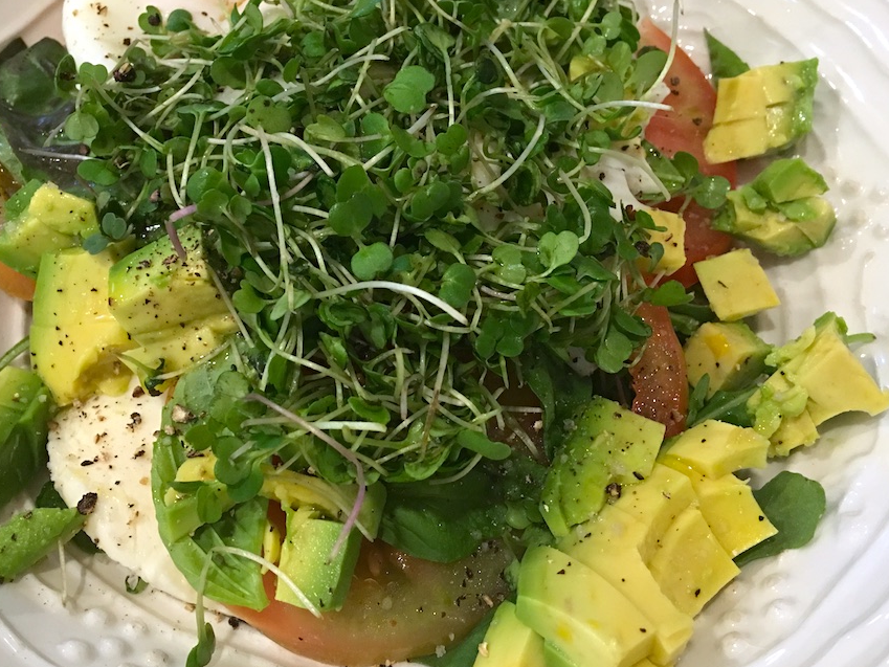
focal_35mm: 41
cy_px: 283
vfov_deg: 35.1
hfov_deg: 45.7
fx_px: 1053
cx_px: 405
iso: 100
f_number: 2.2
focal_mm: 4.15
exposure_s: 1/15
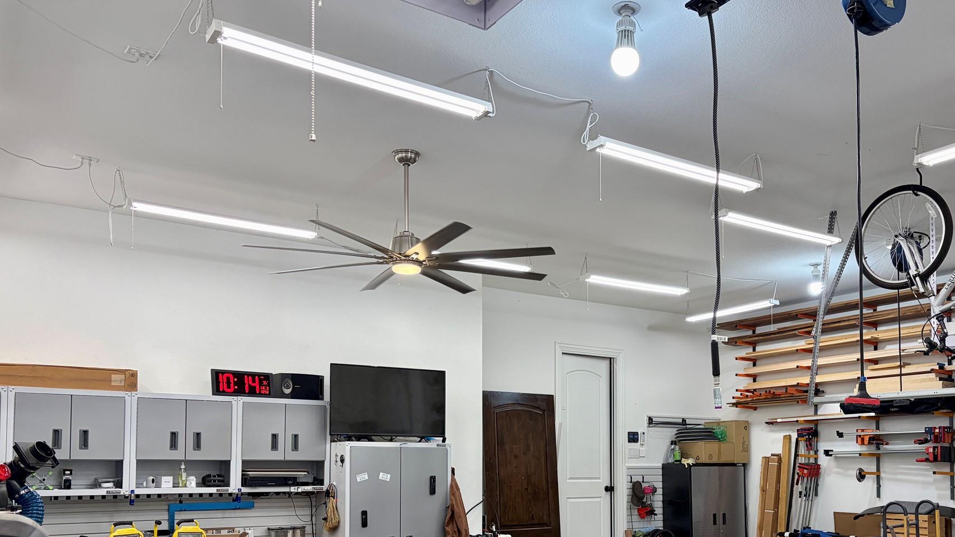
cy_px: 424
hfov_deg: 57.6
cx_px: 565
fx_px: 861
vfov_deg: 33.7
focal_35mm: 34
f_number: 1.6
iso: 100
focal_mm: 5.96
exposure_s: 1/229
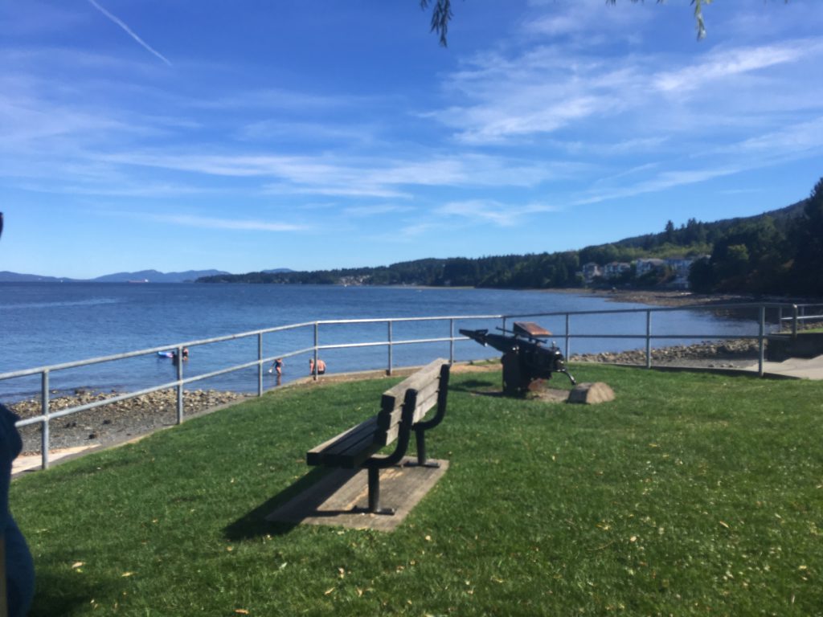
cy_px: 308
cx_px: 412
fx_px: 689
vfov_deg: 48.2
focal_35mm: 29
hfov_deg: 61.7
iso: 25
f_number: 2.2
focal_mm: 4.15
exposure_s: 1/1304
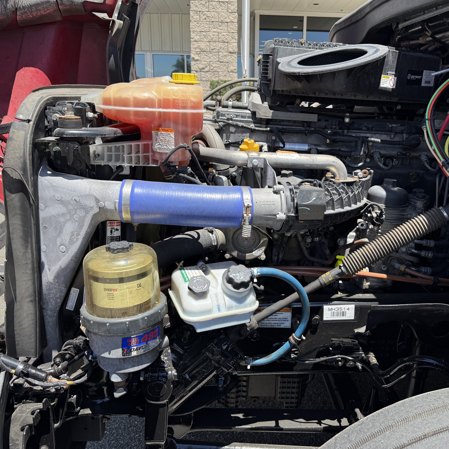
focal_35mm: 29
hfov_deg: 55.4
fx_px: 426
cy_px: 228
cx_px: 258
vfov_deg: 55.6
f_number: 1.78
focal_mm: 6.76
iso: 100
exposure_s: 1/2053
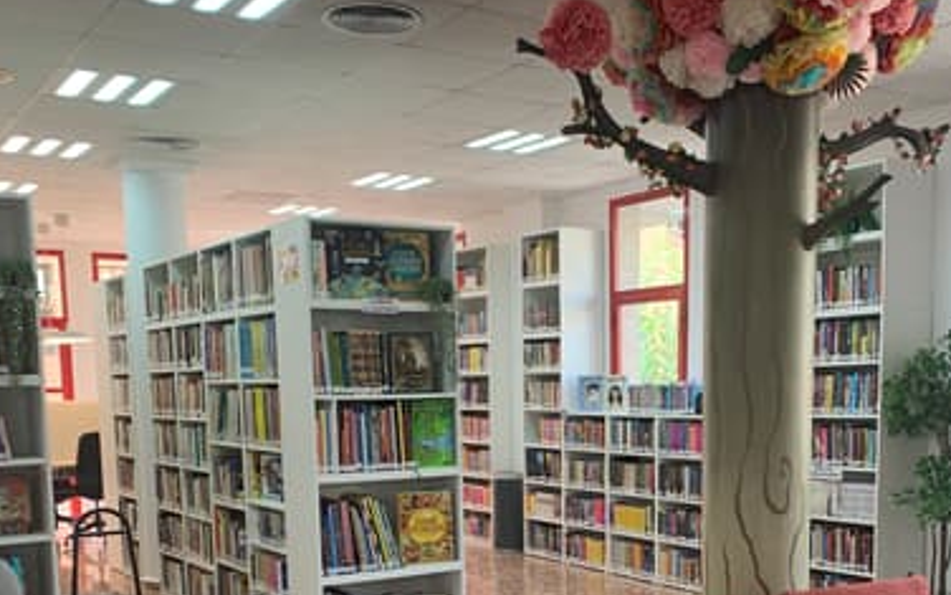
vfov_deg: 28.1
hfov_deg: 45.0
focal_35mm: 44
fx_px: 1140
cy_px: 537
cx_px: 574
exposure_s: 1/100
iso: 100
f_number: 1.8
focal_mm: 4.25
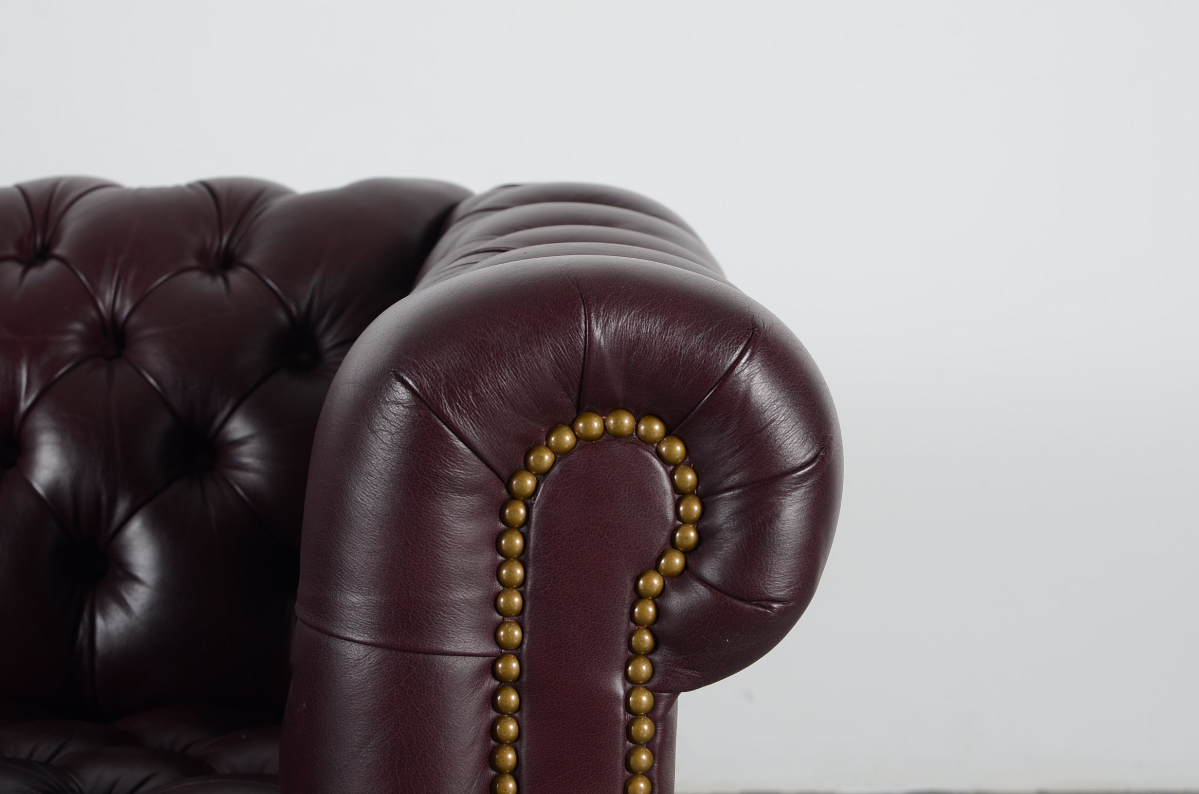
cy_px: 397
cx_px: 600
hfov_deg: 37.9
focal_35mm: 52
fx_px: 1745
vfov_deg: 25.6
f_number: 6.3
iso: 100
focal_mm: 35
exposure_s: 1/125
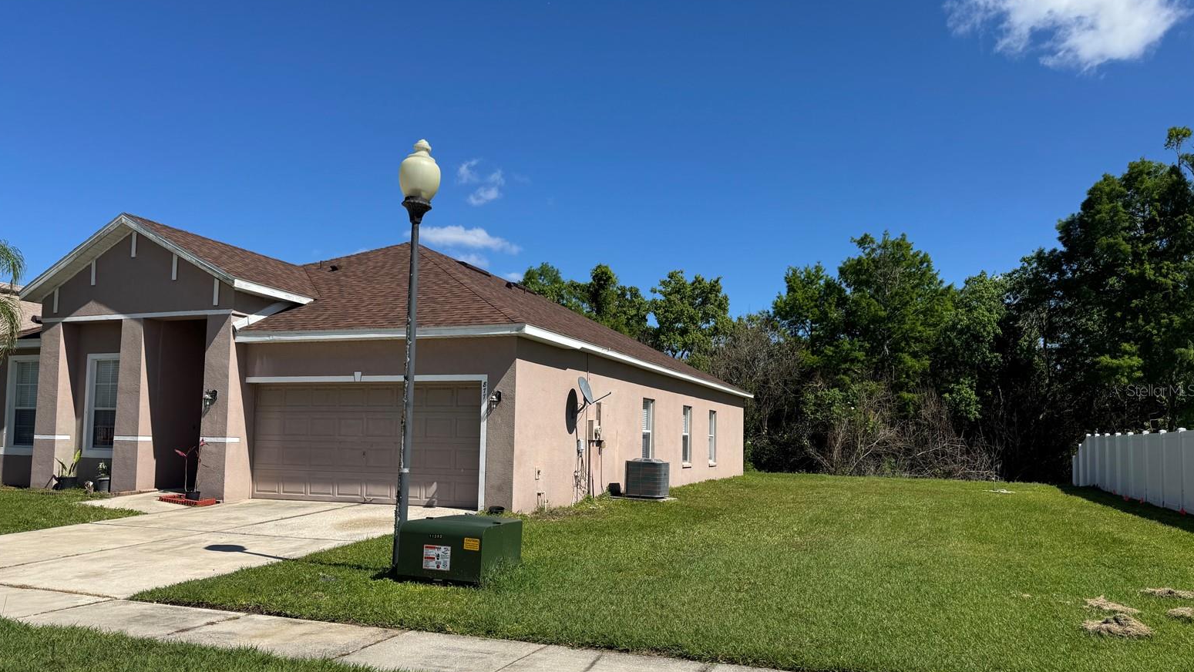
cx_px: 583
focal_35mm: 27
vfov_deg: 42.8
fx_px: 855
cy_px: 390
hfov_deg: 69.8
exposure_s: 1/5348
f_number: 1.78
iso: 80
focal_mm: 6.76
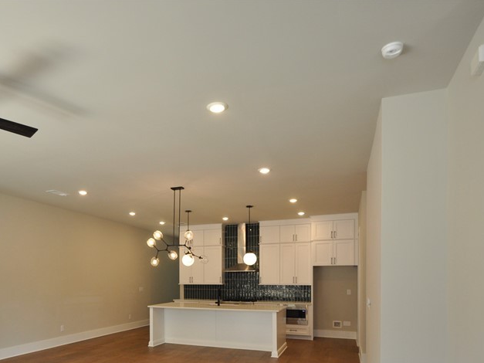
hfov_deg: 68.4
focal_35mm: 25
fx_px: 349
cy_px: 277
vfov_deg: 52.2
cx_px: 184
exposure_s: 1/100
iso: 400
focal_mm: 10
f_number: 5
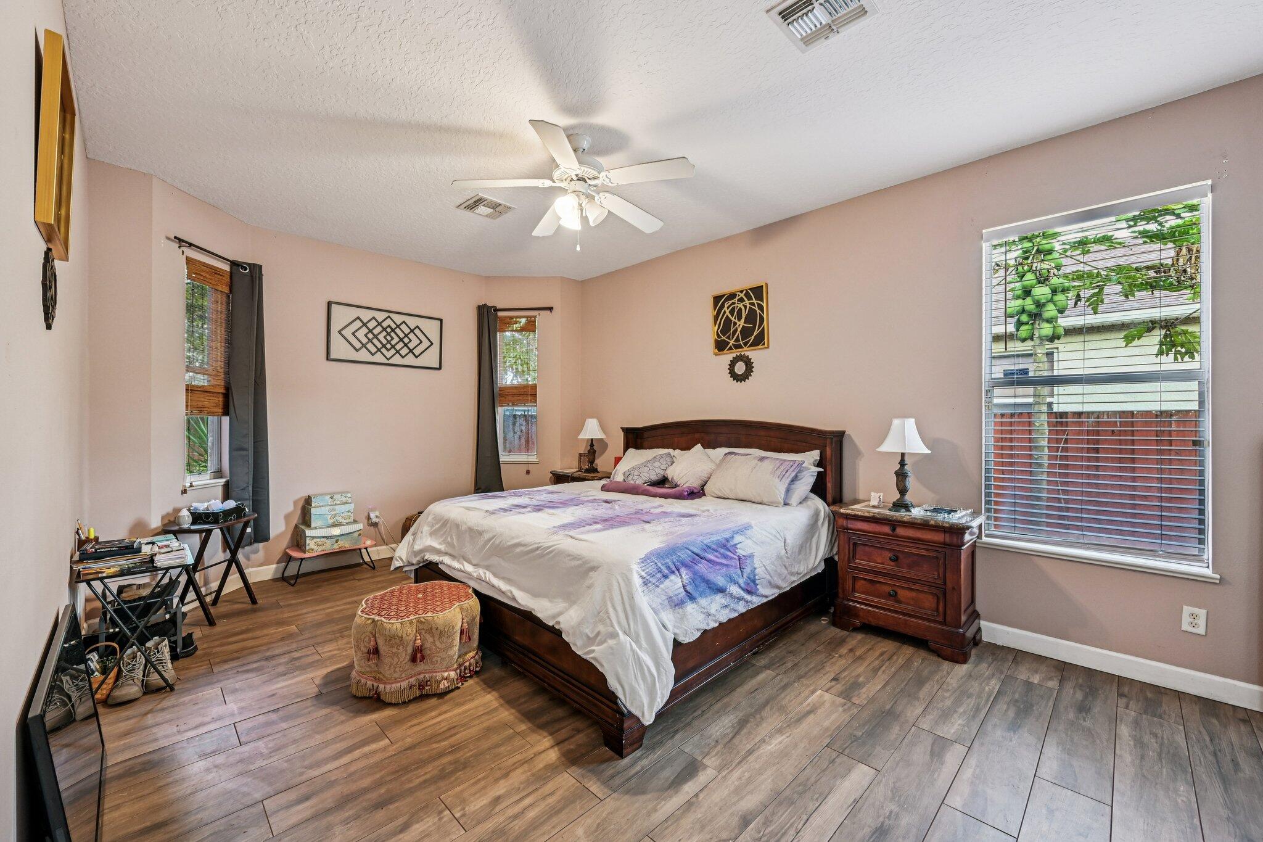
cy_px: 421
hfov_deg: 104.3
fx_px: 491
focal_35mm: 14
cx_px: 632
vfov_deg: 81.2
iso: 1000
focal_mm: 14
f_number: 8
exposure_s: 1/13
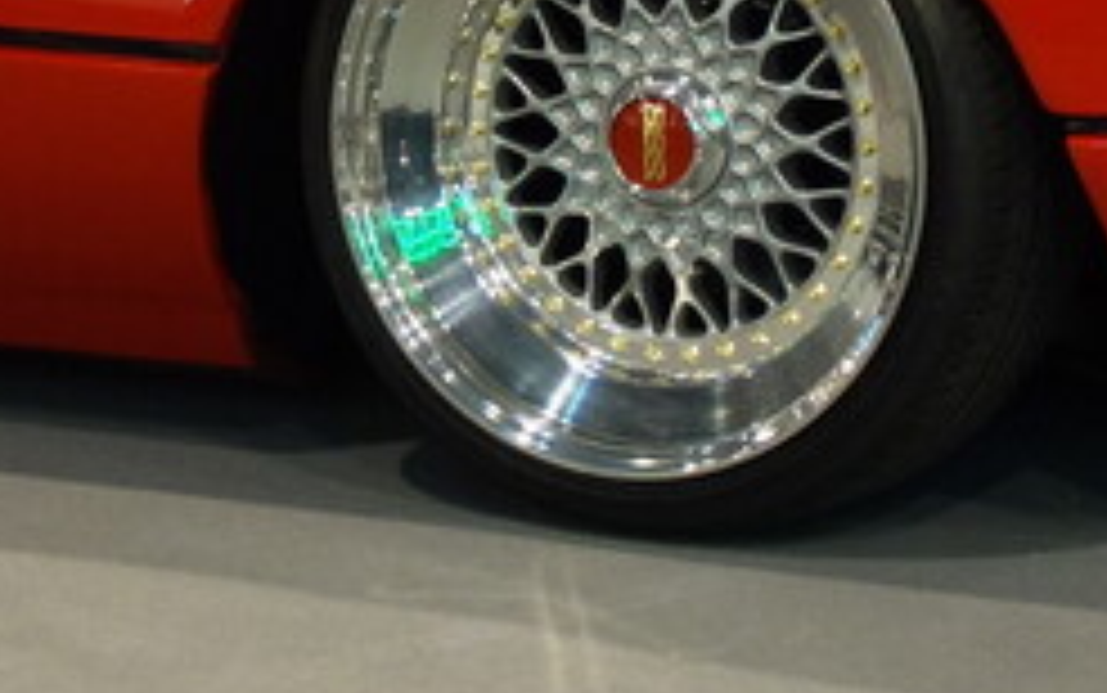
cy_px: -549
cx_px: 4
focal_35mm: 224
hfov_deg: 9.3
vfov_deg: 5.8
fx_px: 6761
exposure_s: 1/50
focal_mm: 16.78
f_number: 3.2
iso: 400
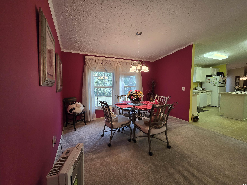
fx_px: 93
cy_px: 92
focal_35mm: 13
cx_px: 124
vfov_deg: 89.9
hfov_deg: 106.2
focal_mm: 2.2
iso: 200
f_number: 2.2
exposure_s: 1/60
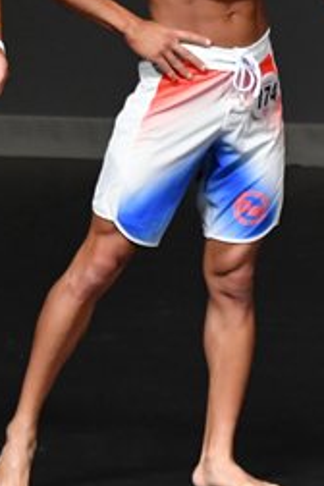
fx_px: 14322
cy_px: 150
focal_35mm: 1061
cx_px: 11
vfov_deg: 1.9
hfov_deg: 1.3
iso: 4000
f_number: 5.6
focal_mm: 230
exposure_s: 1/400
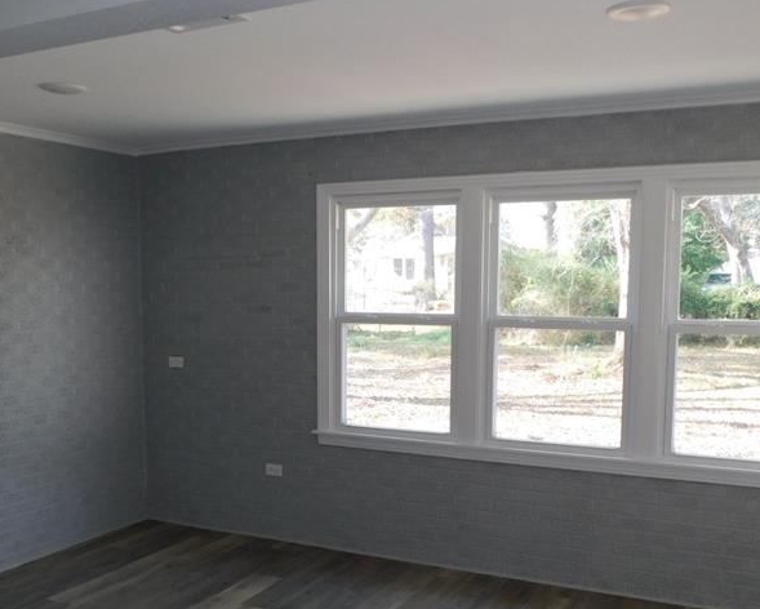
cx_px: 334
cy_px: 386
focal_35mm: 39
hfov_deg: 46.7
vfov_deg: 38.0
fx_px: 878
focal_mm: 4
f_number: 3
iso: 125
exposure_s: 1/50
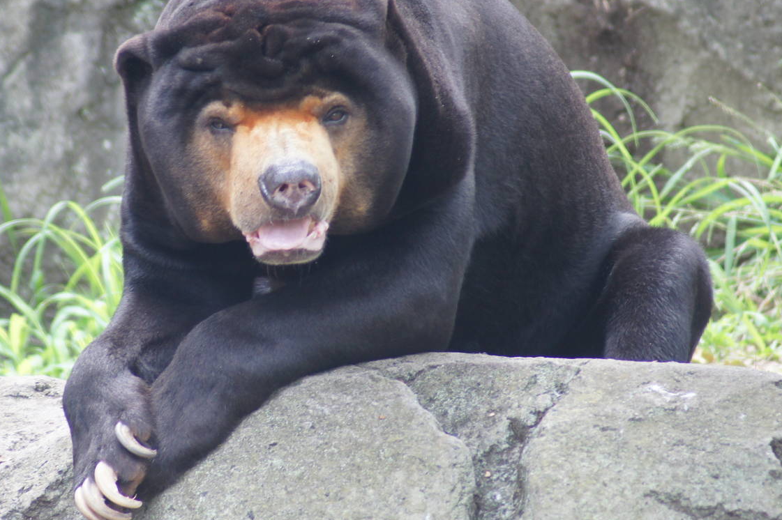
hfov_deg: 3.2
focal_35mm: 642
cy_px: 229
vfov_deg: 2.1
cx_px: 285
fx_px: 13937
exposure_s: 1/60
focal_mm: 300
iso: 400
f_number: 5.6
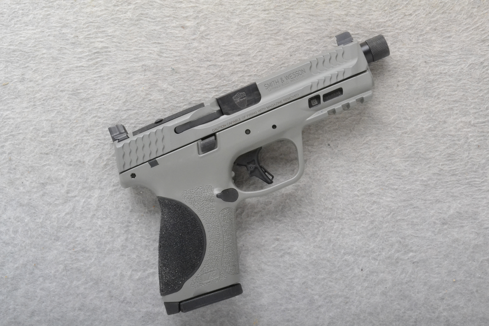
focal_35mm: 63
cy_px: 163
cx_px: 244
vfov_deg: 21.6
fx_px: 856
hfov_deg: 31.9
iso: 3200
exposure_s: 1/160
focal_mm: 42
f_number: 20
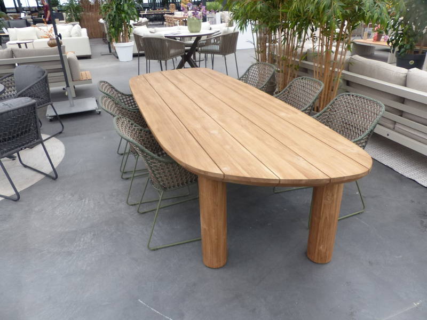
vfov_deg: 54.9
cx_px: 214
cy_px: 160
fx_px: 308
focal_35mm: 25
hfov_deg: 69.4
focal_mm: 4.5
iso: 200
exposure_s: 1/160
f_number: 2.8
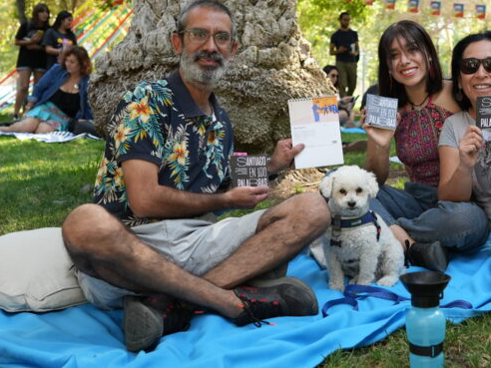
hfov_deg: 34.7
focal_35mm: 54
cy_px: 150
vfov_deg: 27.0
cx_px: 374
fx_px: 766
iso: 500
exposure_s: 1/500
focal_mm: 24
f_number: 3.2
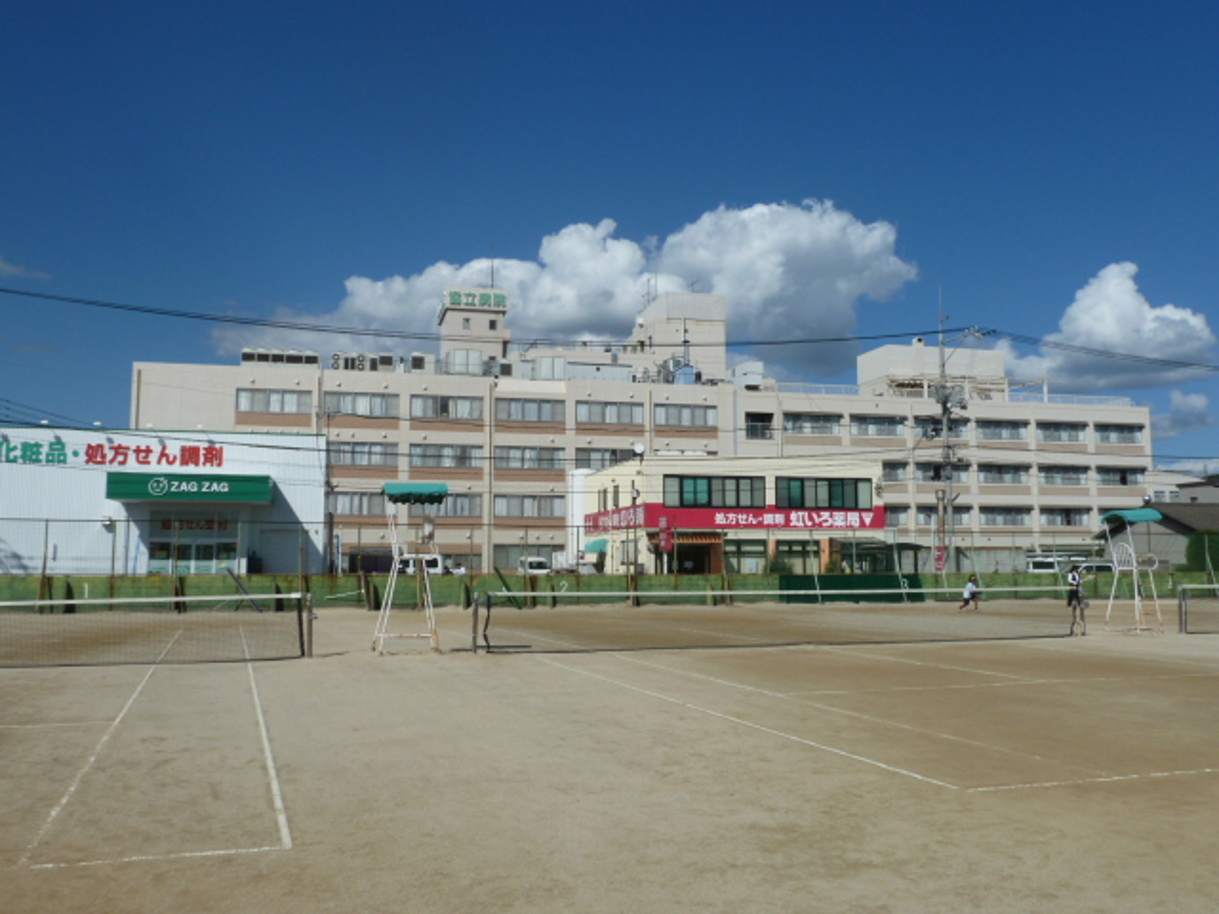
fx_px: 1056
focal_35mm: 30
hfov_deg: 60.0
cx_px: 610
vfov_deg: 46.8
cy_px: 457
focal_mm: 5
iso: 80
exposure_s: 1/1000
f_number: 5.6
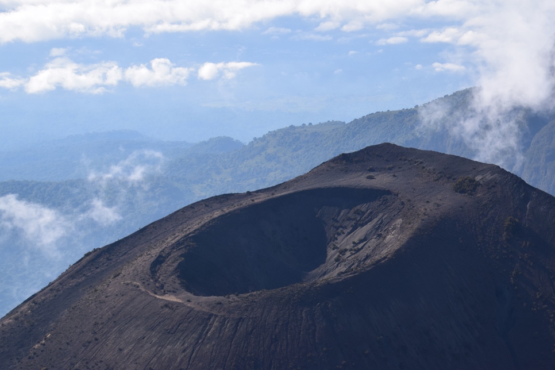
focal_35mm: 124
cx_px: 274
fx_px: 1912
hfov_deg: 16.5
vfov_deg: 11.1
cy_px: 182
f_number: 11
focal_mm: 78
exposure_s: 1/500
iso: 360
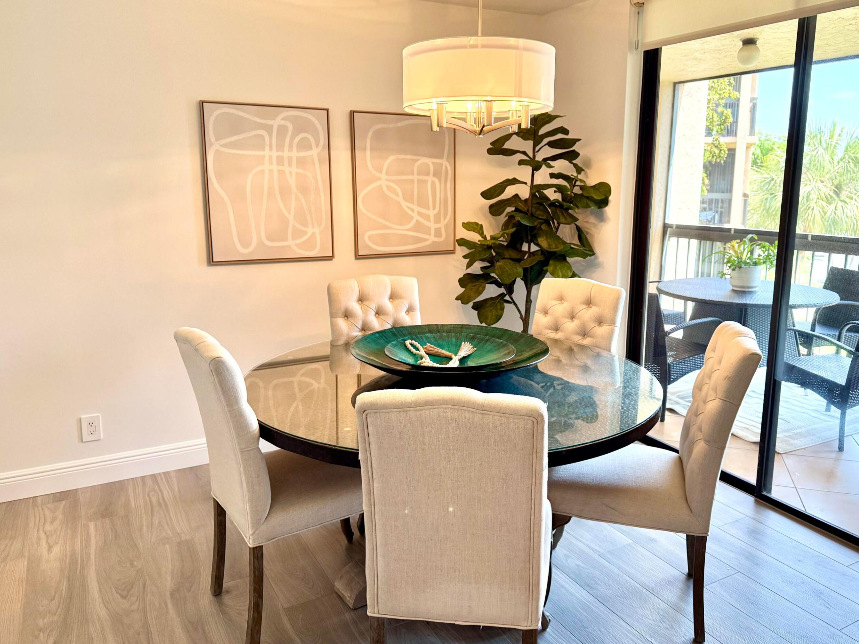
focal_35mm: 27
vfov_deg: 51.3
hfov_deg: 65.2
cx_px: 465
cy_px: 300
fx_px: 670
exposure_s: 1/237
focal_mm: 6.76
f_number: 1.78
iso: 160
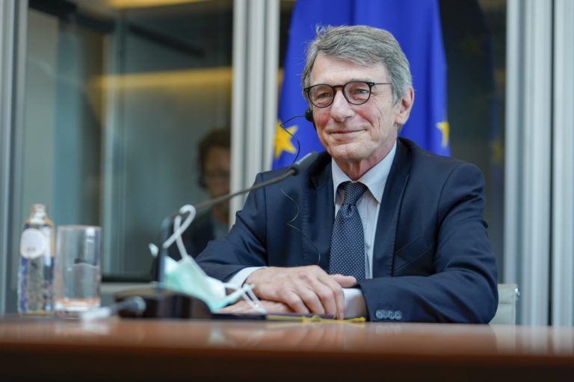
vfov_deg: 12.8
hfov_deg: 19.1
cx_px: 287
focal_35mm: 107
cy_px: 191
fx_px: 1706
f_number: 3.2
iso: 1250
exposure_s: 1/320
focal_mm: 107
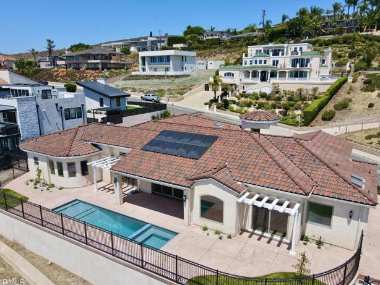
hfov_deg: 69.4
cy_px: 148
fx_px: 275
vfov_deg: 54.9
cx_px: 193
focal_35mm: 25
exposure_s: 1/800
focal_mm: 4.5
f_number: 2.8
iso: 100
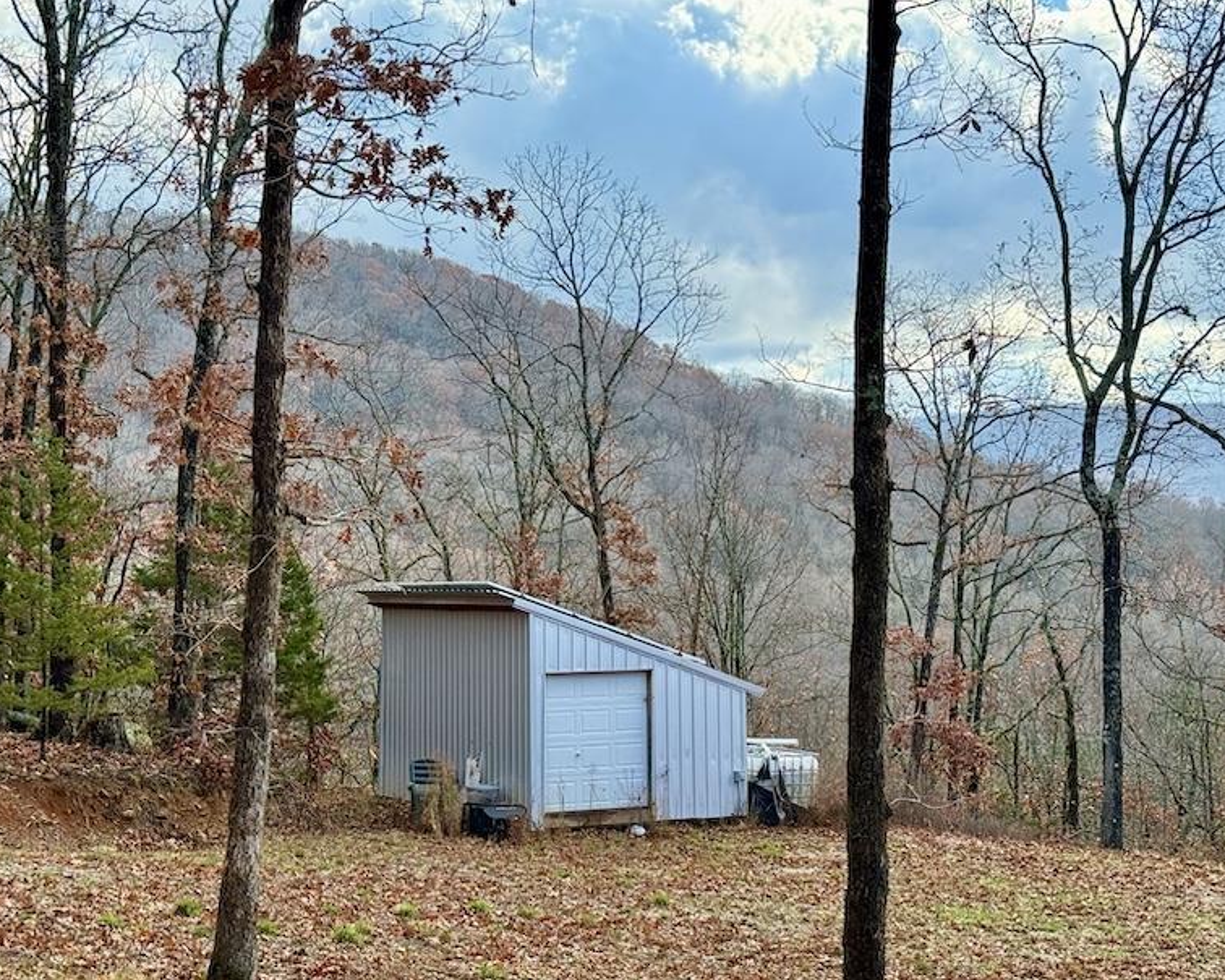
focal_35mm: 62
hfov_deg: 30.5
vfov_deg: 24.5
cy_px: 604
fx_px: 2248
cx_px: 544
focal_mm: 6.76
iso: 80
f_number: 1.78
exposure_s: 1/1456
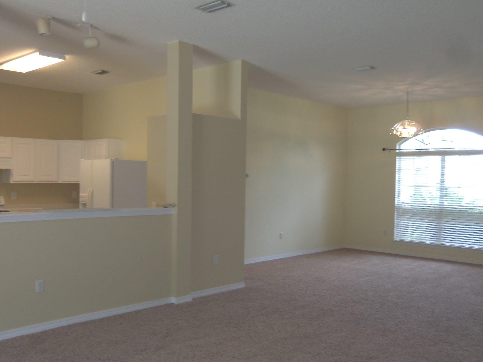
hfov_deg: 53.9
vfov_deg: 41.7
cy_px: 198
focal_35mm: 34
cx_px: 255
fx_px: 474
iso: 160
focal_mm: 5.1
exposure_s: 1/30
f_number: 3.9
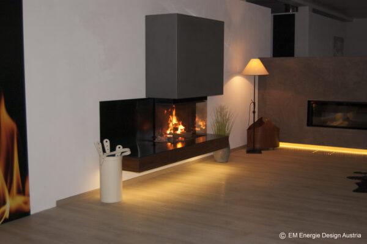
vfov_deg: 28.9
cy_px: 122
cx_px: 184
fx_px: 474
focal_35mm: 46
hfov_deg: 42.4
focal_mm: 31
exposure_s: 1/60
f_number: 4.5
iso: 800
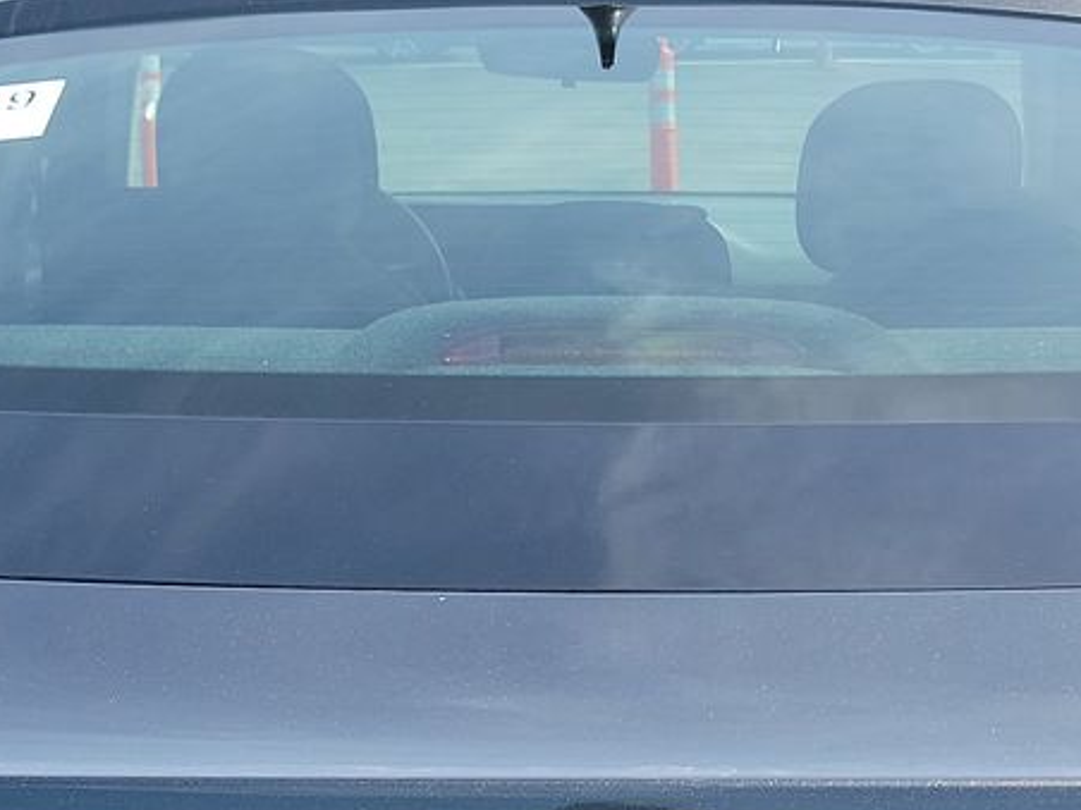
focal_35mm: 85
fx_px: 2654
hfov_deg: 23.0
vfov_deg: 16.4
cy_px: 1047
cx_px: 545
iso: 50
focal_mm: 6.7
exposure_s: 1/370
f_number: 1.8
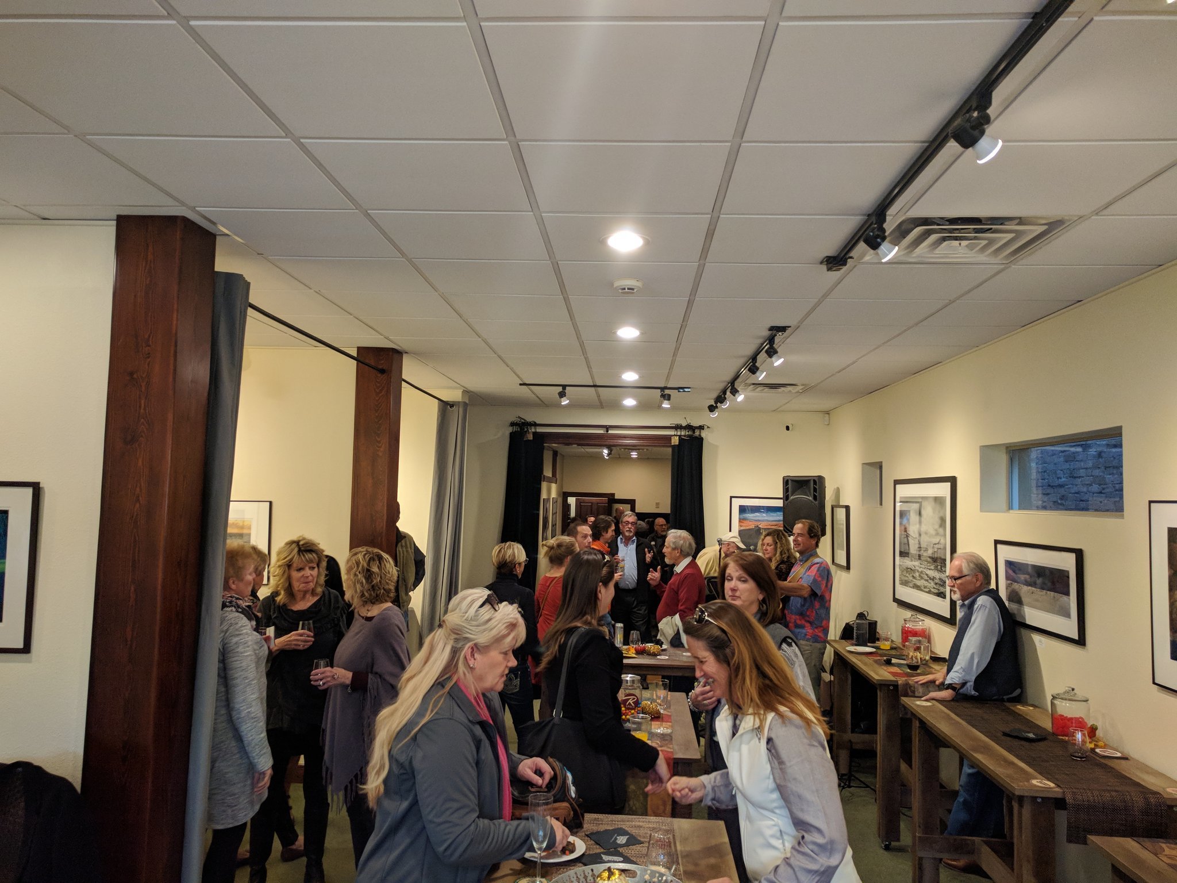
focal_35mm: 26
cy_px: 442
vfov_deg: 53.1
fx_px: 884
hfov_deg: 67.3
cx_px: 588
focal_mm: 4.67
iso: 371
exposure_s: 1/78.5
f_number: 2
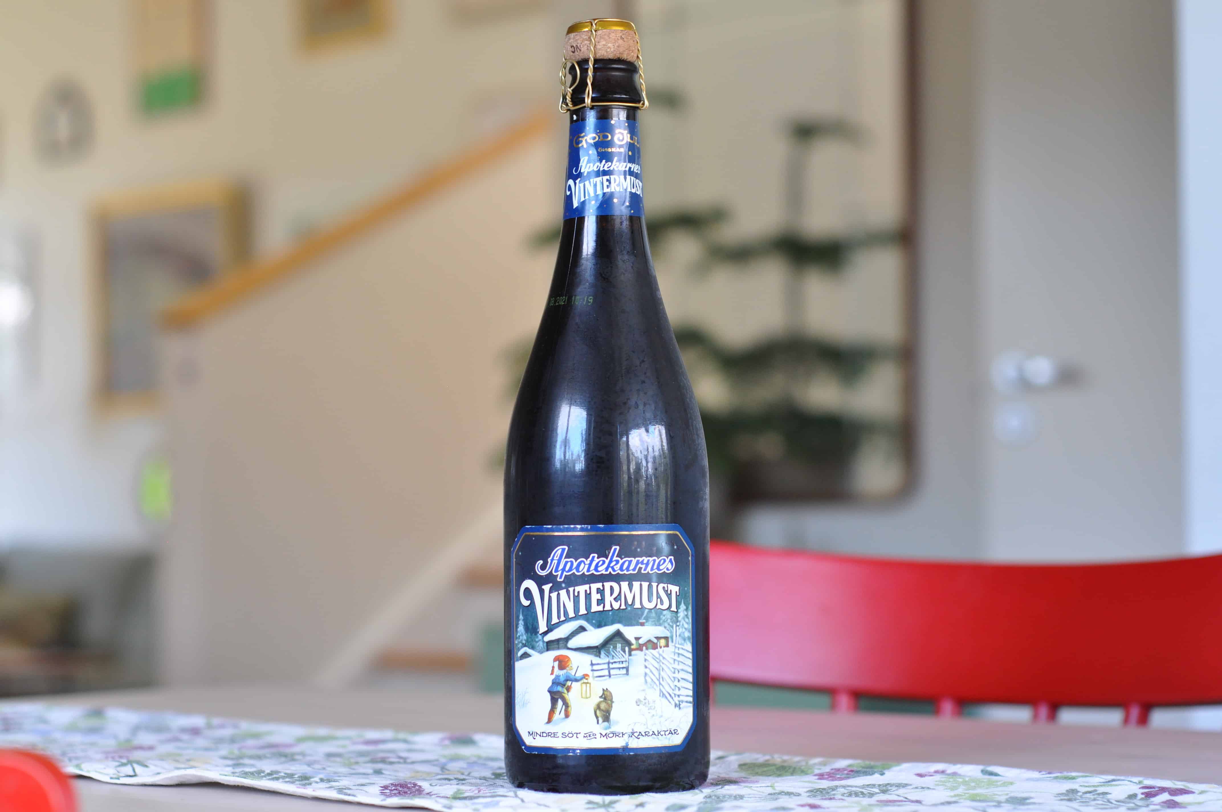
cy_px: 406
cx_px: 611
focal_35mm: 75
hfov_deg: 27.0
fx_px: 2543
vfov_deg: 18.1
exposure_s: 1/60
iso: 560
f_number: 4
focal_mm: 50
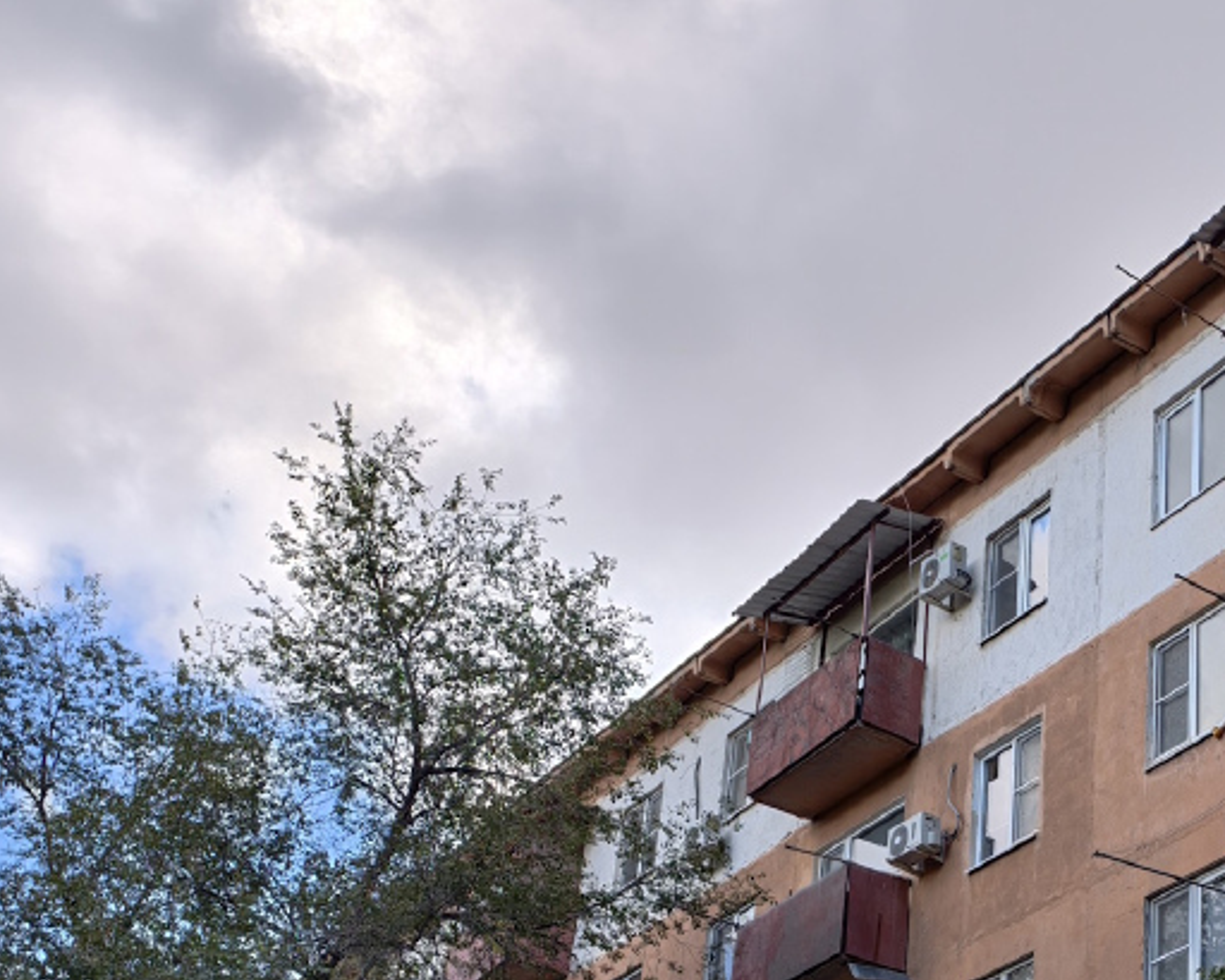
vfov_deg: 25.0
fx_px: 2067
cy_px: 1048
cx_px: 1208
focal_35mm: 57
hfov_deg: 30.8
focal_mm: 6.54
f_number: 1.57
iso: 71
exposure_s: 1/444
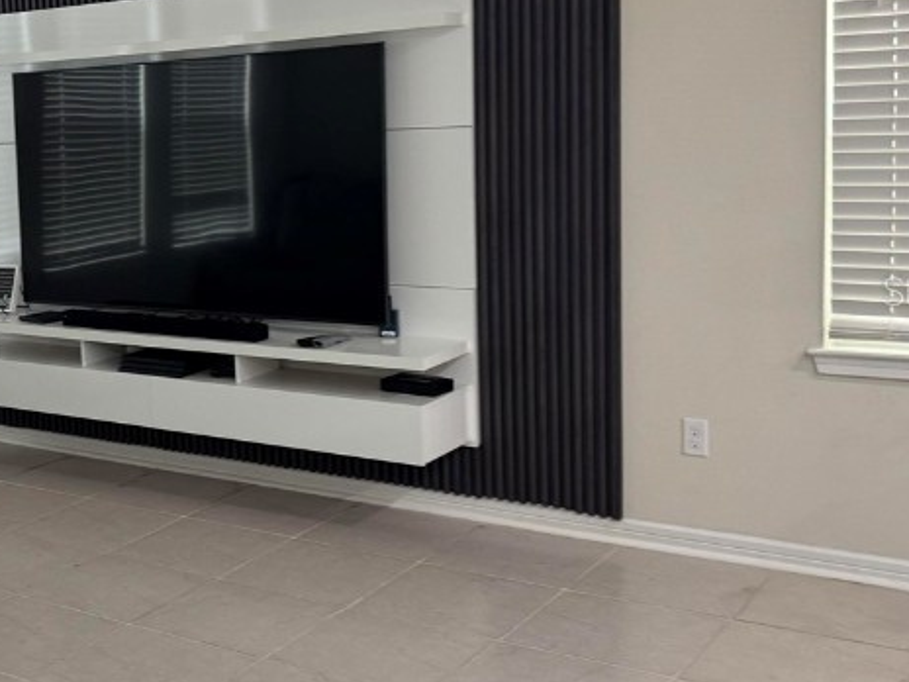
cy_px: 290
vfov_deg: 27.5
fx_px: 1392
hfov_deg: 33.9
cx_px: 65
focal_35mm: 53
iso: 160
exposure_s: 1/60
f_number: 1.78
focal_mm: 6.76
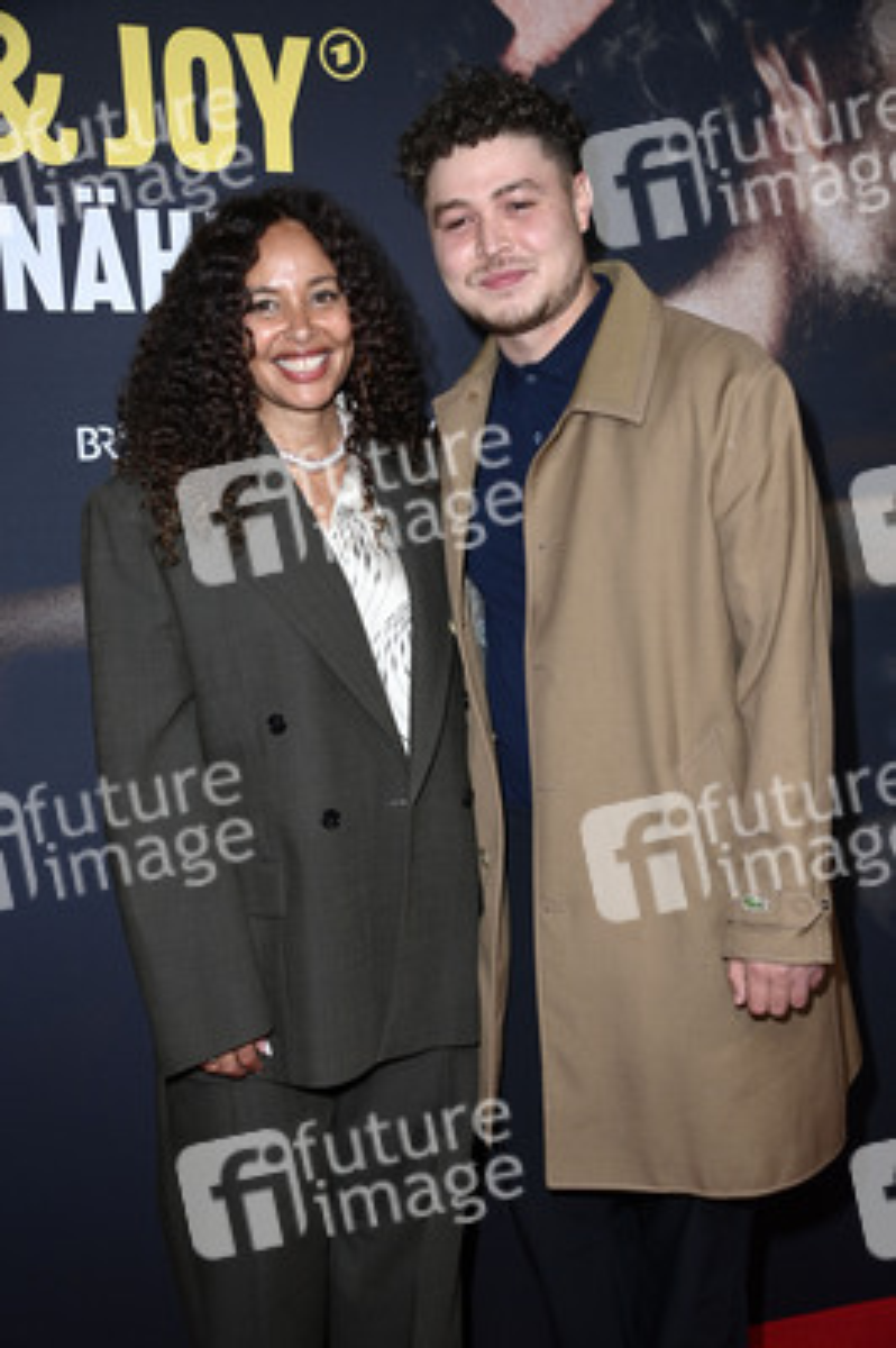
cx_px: 448
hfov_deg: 30.5
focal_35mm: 44
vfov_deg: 44.5
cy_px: 674
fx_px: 1645
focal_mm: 44
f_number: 5.6
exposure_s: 1/250
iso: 1000
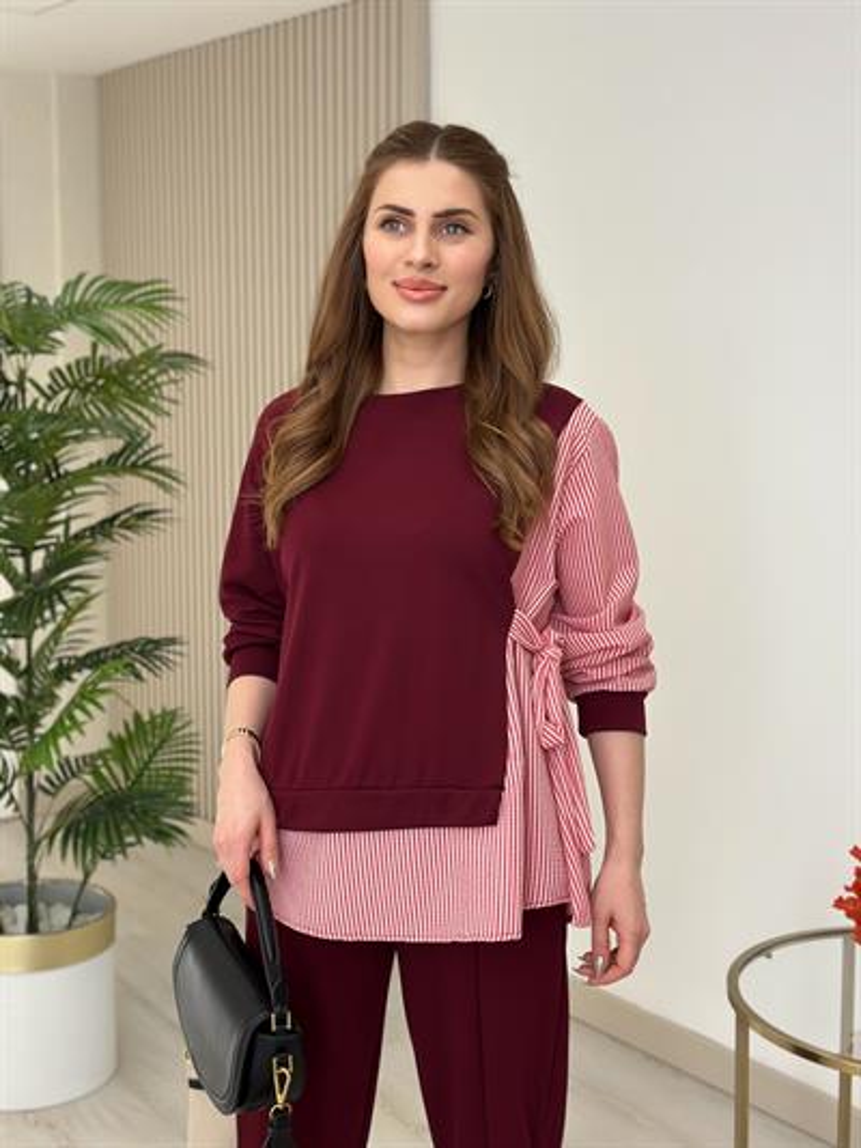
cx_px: 430
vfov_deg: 39.6
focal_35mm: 48
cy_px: 574
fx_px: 1591
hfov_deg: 30.3
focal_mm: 6.86
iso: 80
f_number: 1.78
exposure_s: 1/335
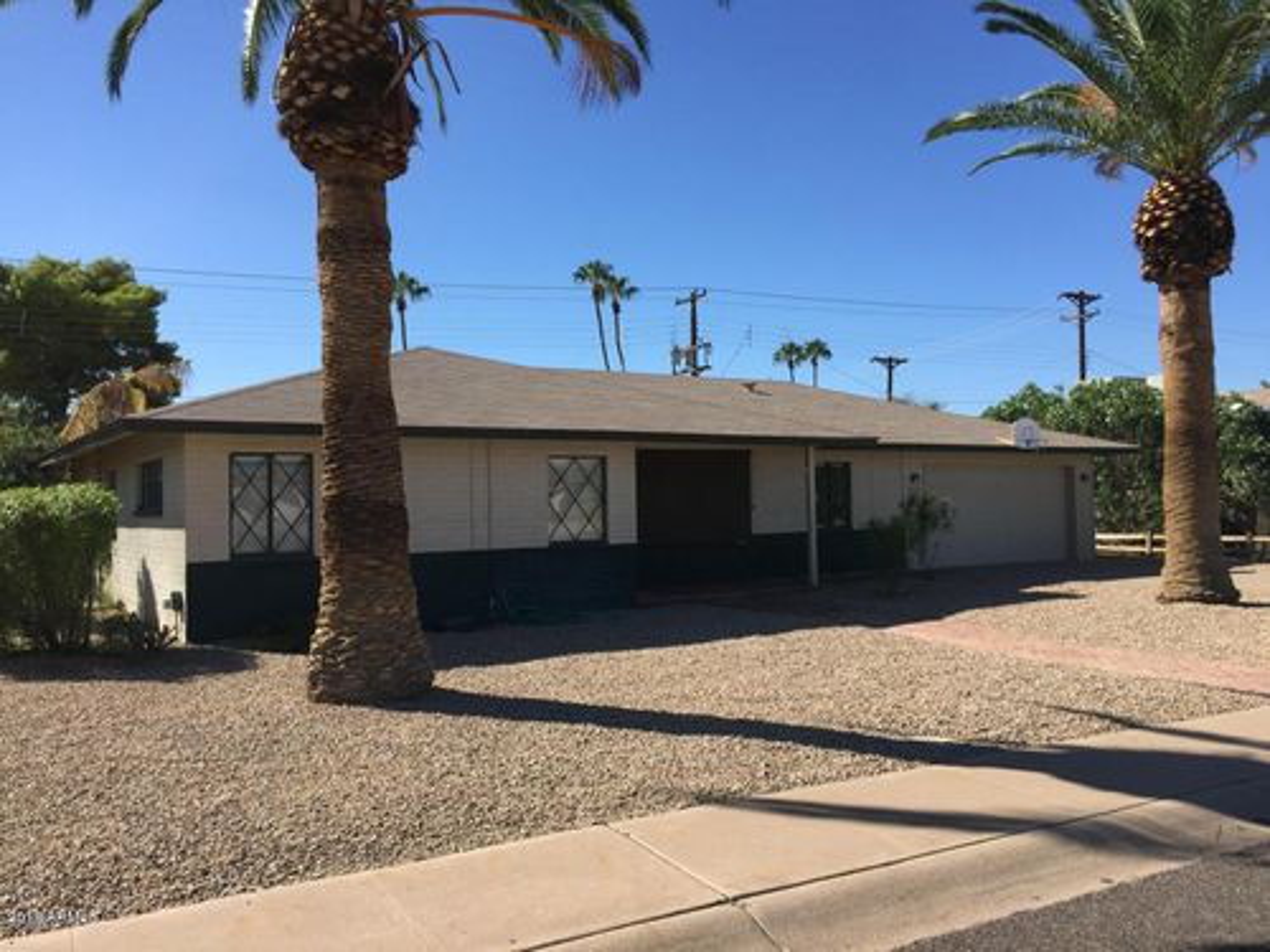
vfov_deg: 48.2
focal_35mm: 29
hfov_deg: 61.7
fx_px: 1064
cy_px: 476
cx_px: 635
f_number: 2.2
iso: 32
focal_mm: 4.15
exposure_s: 1/1582
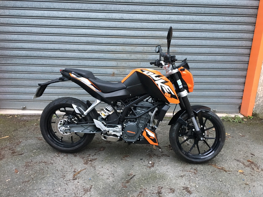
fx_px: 220
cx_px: 132
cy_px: 98
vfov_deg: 48.2
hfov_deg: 61.7
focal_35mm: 29
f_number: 2.2
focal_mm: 4.15
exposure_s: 1/20
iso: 200
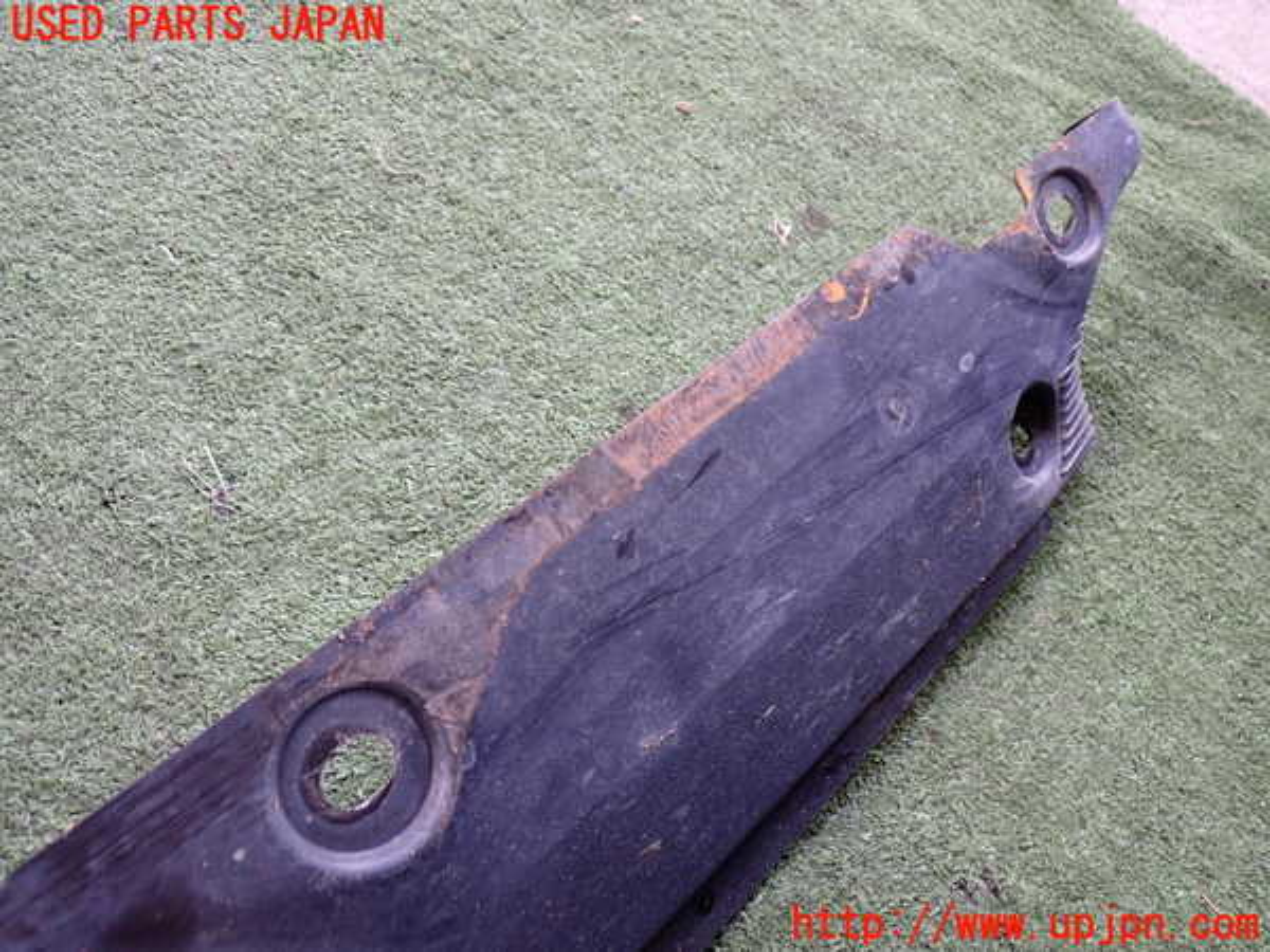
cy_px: 476
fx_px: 1101
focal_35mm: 30
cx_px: 635
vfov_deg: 46.8
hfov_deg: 60.0
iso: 200
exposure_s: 1/125
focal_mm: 5.4
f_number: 2.3
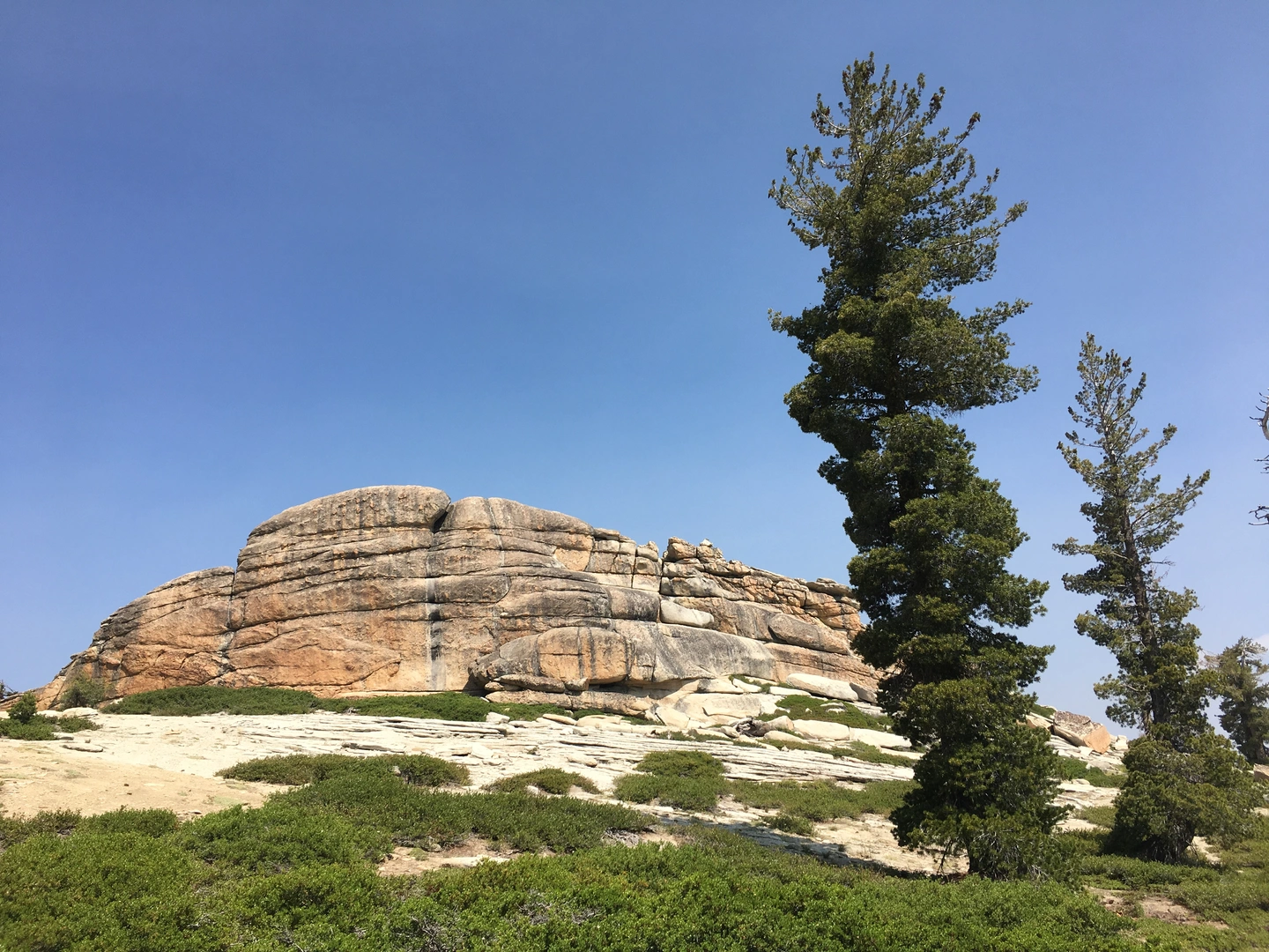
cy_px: 476
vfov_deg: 48.2
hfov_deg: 61.7
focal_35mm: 29
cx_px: 634
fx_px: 1063
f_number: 2.2
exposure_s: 1/1425
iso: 25
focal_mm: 4.15
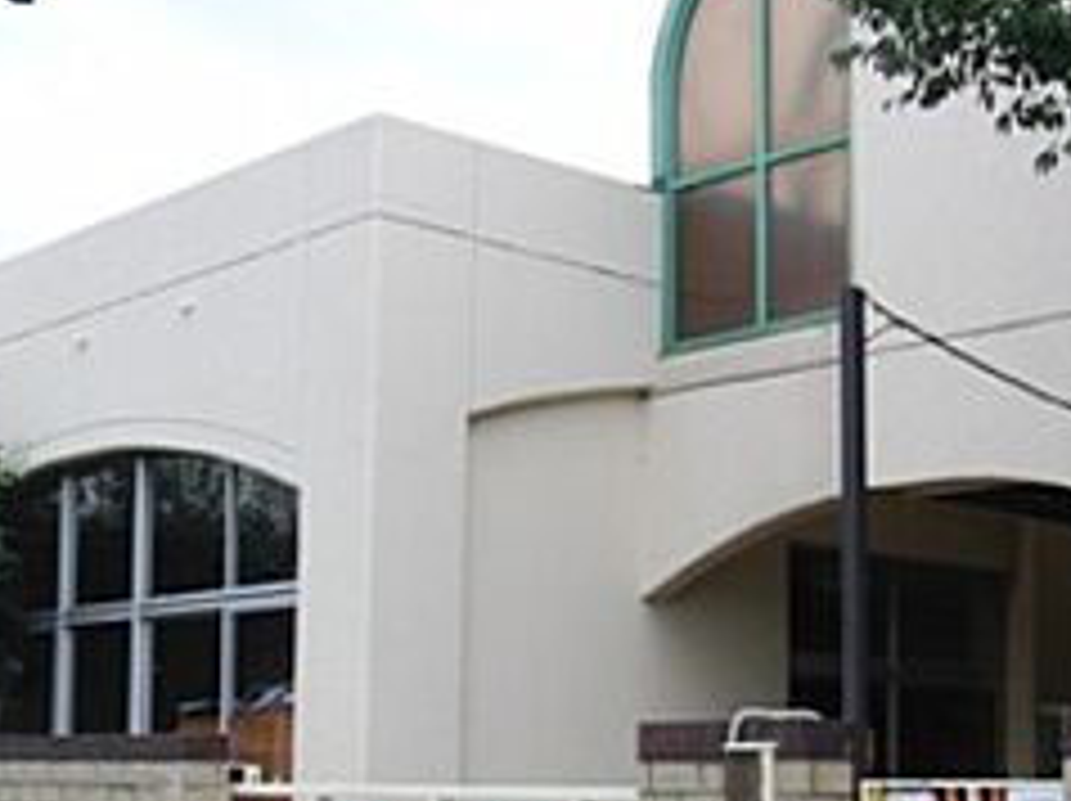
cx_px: 400
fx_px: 2040
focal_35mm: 66
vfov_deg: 22.1
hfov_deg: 29.3
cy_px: 580
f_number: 3.6
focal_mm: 6.42
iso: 100
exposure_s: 1/160
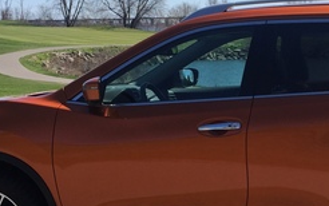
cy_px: 181
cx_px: 259
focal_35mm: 80
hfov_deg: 25.4
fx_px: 718
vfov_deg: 16.1
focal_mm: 4.15
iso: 32
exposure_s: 1/1883
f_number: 2.2
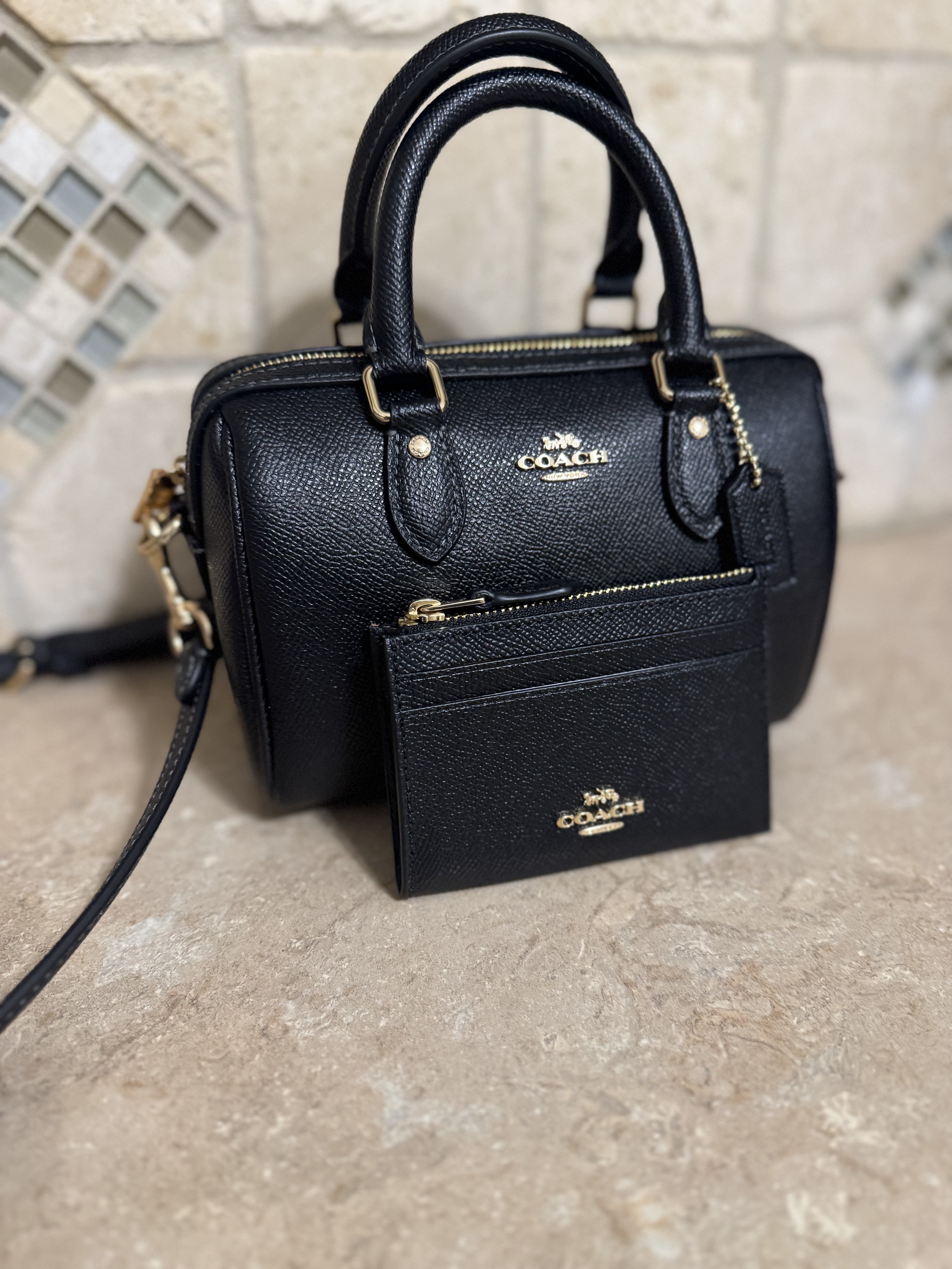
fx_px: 880
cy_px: 634
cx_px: 476
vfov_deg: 71.6
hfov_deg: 56.8
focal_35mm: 24
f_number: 1.78
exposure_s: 1/60
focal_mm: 6.76
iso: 500
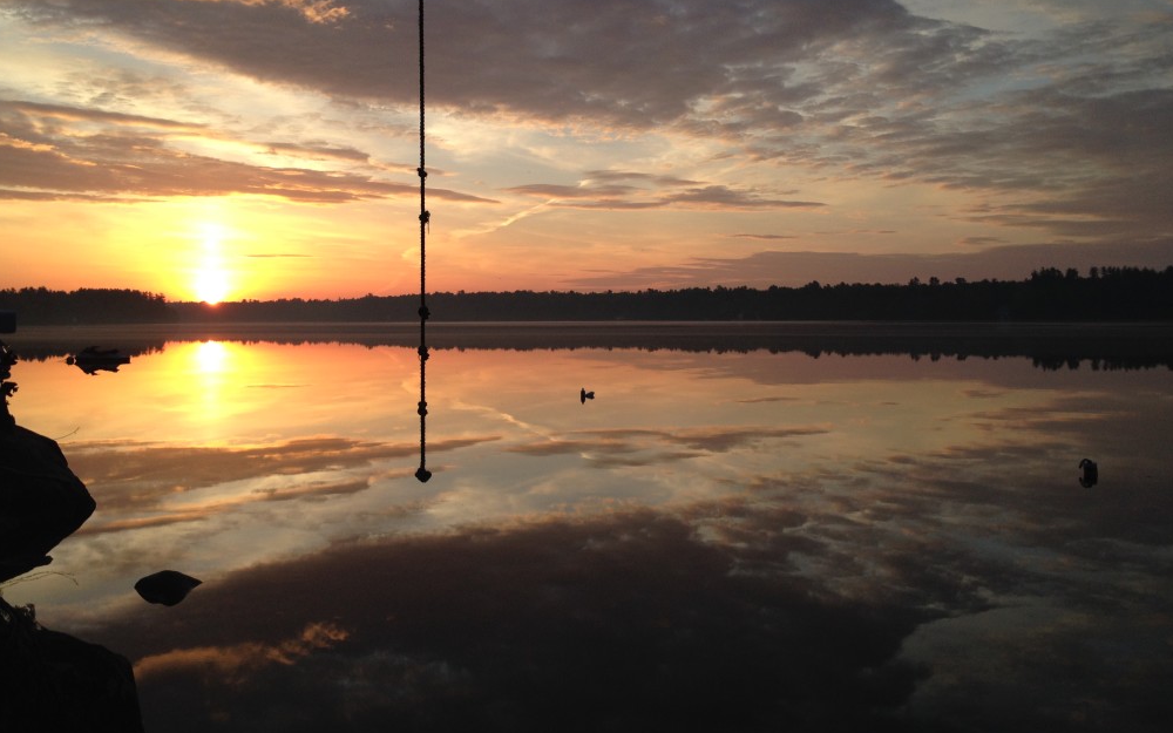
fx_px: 1215
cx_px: 576
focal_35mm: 38
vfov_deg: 33.5
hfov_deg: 51.5
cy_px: 290
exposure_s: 1/449
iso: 50
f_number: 2.4
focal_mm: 4.28
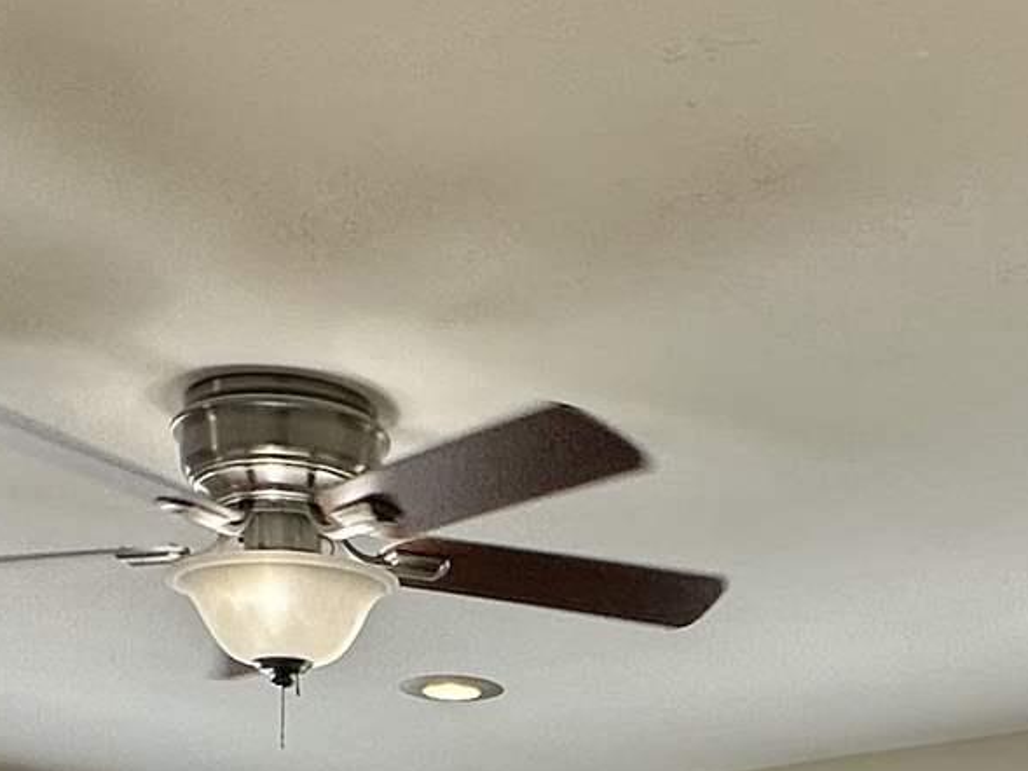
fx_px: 2168
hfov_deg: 26.5
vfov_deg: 17.0
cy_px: 1336
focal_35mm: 73
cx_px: 677
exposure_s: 1/195
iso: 40
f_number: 2.2
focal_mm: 2.22
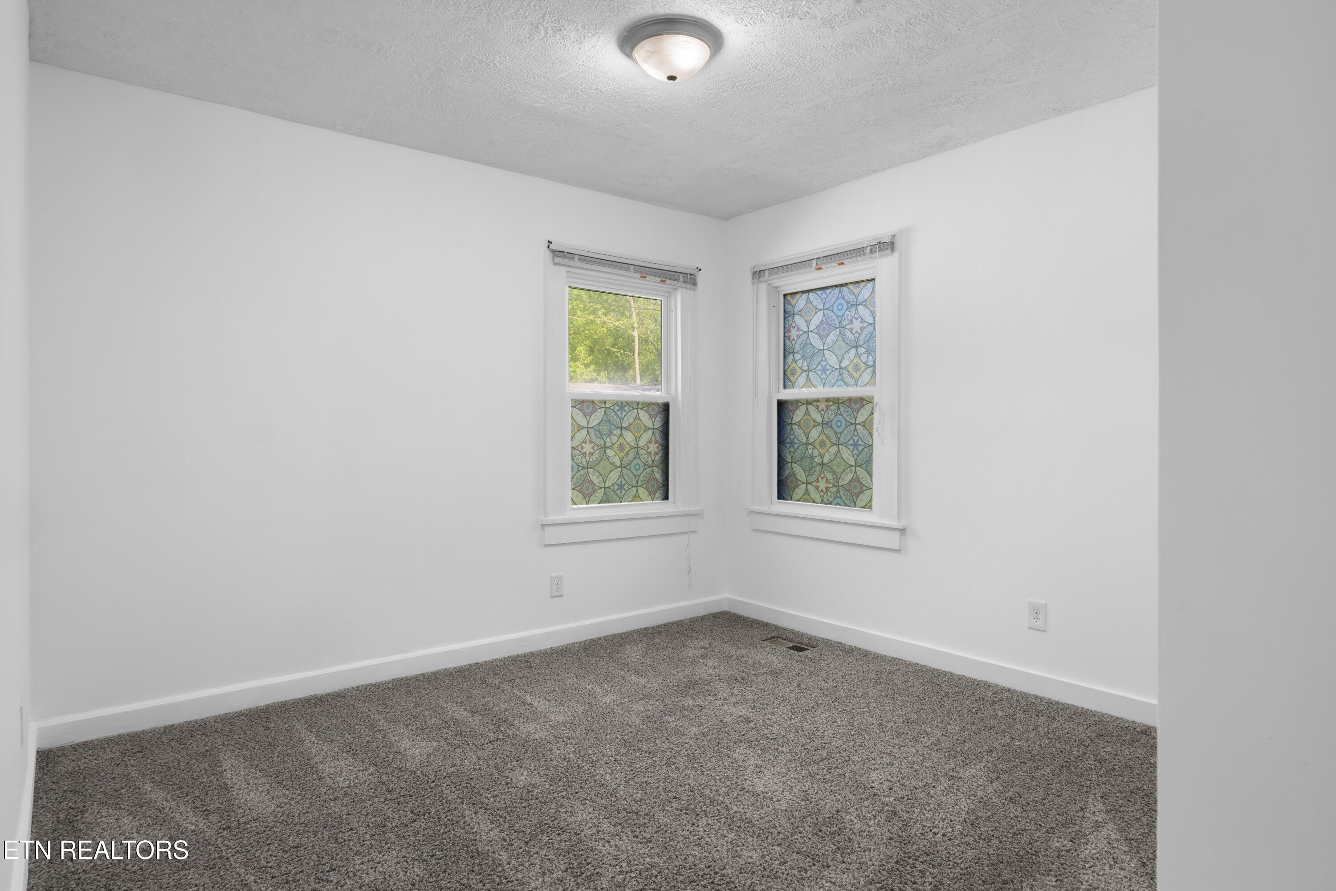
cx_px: 668
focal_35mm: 20
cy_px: 446
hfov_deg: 84.0
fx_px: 742
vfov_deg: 61.9
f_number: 9
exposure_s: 1/1.67
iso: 100
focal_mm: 20
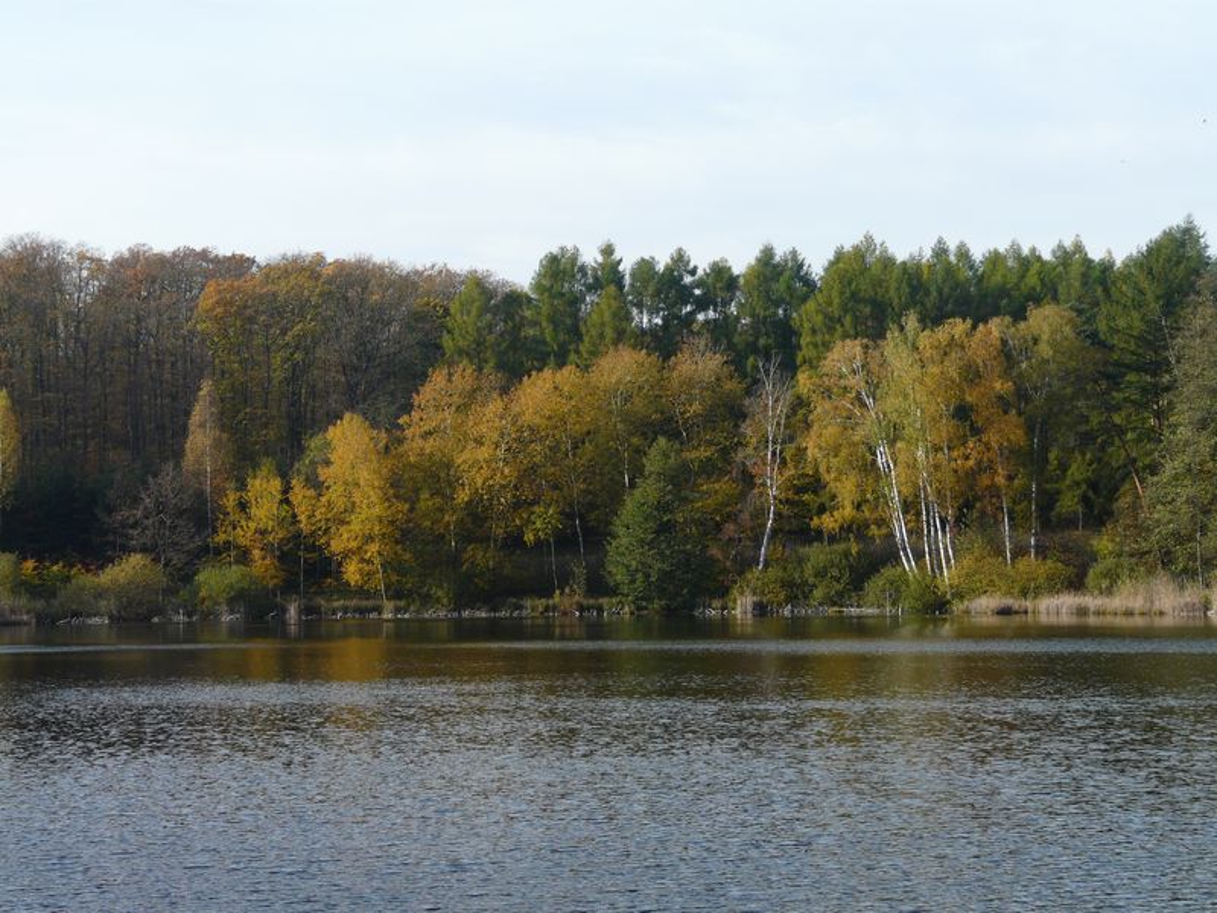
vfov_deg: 21.9
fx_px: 2356
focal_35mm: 67
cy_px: 456
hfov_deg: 29.0
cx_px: 608
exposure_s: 1/250
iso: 100
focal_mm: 11.1
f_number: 5.6
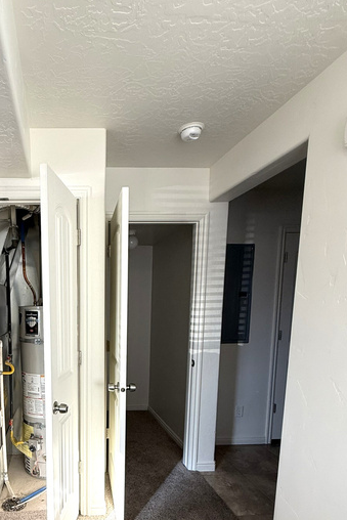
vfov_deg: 76.0
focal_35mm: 22
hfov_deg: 53.0
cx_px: 62
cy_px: 349
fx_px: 318
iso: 64
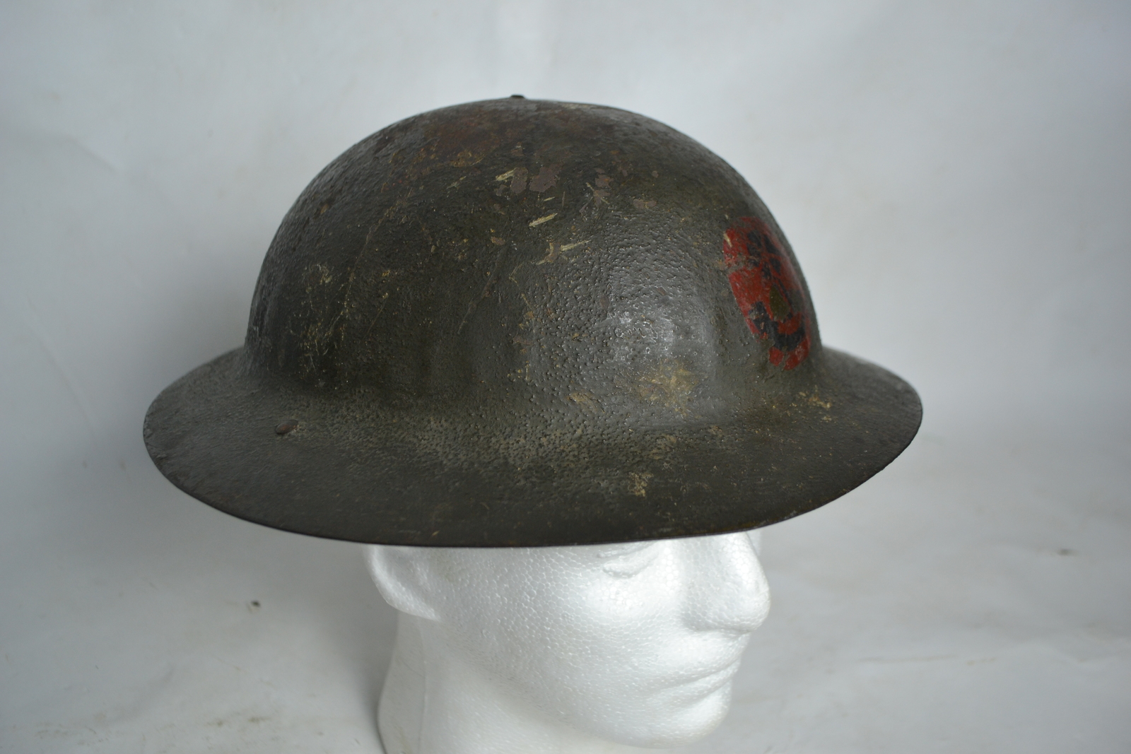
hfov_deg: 57.2
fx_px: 1037
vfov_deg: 40.0
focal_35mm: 33
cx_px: 566
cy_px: 377
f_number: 3.8
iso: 400
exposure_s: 1/20
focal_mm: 22
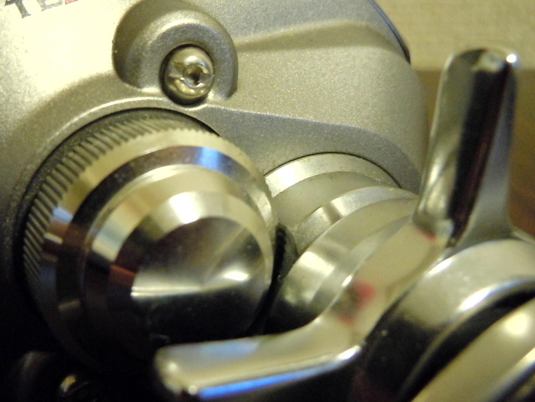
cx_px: 176
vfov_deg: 32.7
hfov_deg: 42.3
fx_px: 680
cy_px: 146
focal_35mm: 44
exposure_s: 1/6
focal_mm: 5
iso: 400
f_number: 3.7
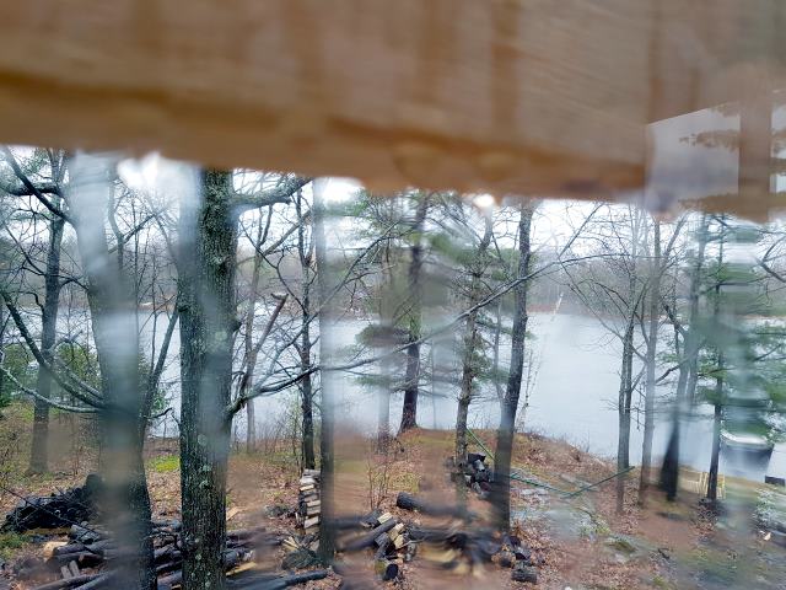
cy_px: 295
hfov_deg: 67.3
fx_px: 590
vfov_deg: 53.1
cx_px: 393
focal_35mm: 26
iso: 50
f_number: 1.7
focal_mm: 4.2
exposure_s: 1/175
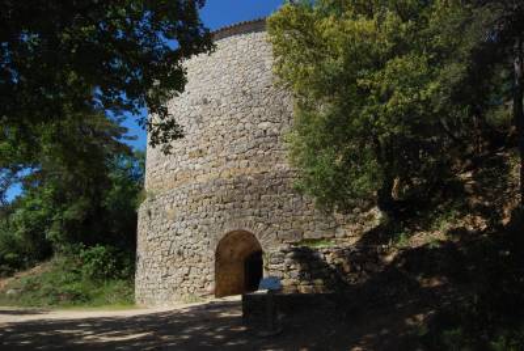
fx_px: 394
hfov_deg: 67.3
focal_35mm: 27
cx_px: 262
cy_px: 176
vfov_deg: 48.1
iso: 400
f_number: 14
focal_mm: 18
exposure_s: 1/200
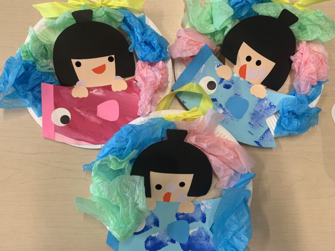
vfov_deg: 53.1
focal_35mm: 26
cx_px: 168
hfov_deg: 67.3
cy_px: 126
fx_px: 252
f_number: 1.8
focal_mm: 4.25
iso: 80
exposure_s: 1/60
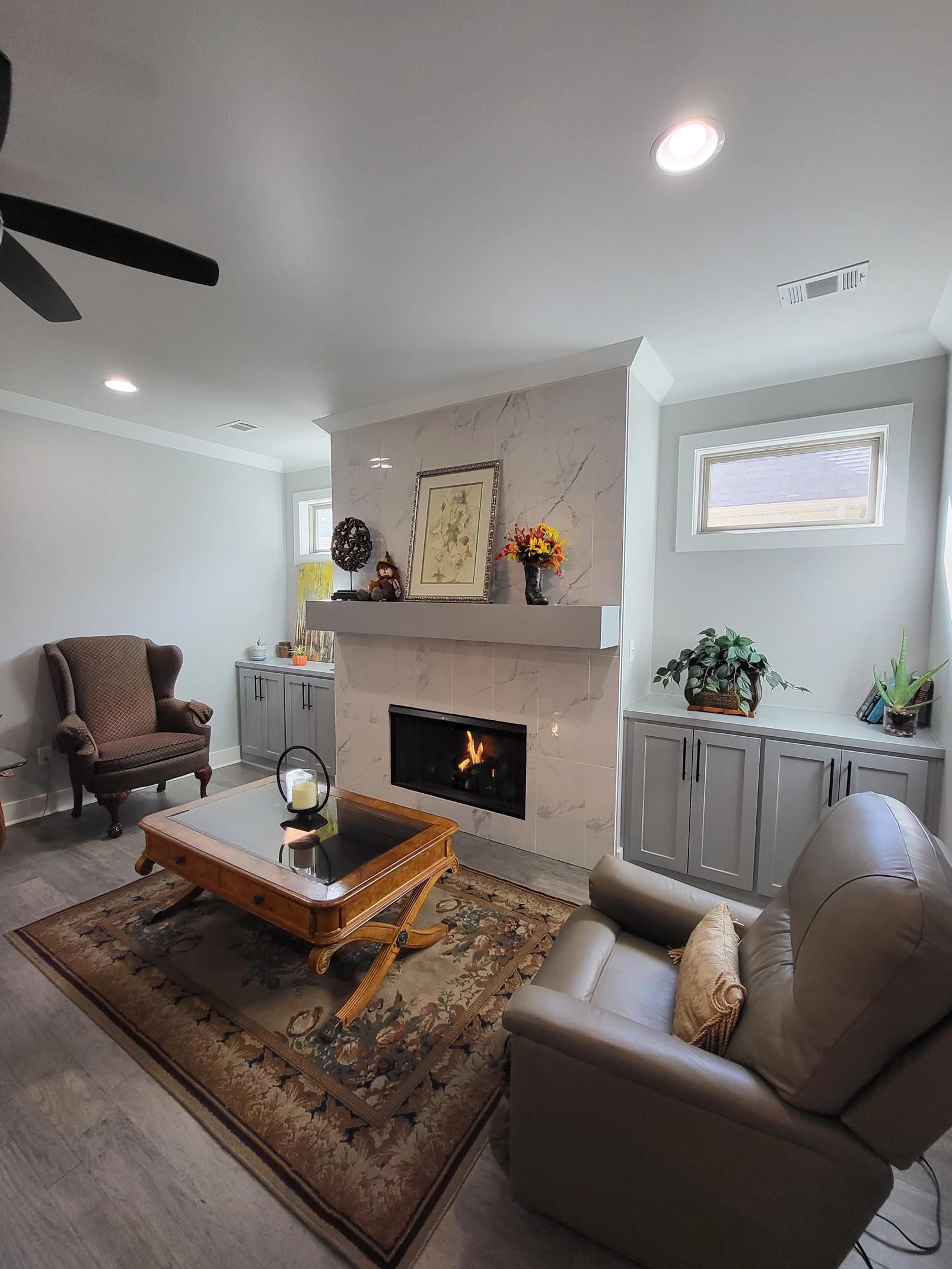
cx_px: 477
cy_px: 637
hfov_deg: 85.7
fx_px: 513
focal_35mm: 14
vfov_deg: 102.1
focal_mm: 1.74
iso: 125
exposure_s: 1/60
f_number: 2.2
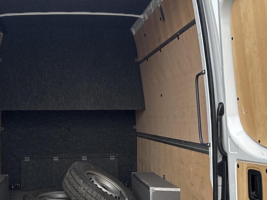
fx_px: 370
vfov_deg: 30.1
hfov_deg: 39.0
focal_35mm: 48
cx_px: 81
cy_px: 131
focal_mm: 5.96
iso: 64
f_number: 1.6
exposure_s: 1/121
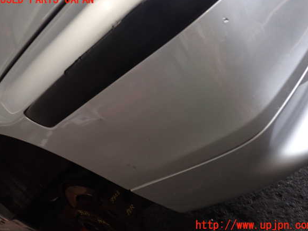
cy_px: 113
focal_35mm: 31
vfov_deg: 45.4
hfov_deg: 58.4
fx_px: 276
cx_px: 156
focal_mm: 5.4
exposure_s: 1/30
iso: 250
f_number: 2.3
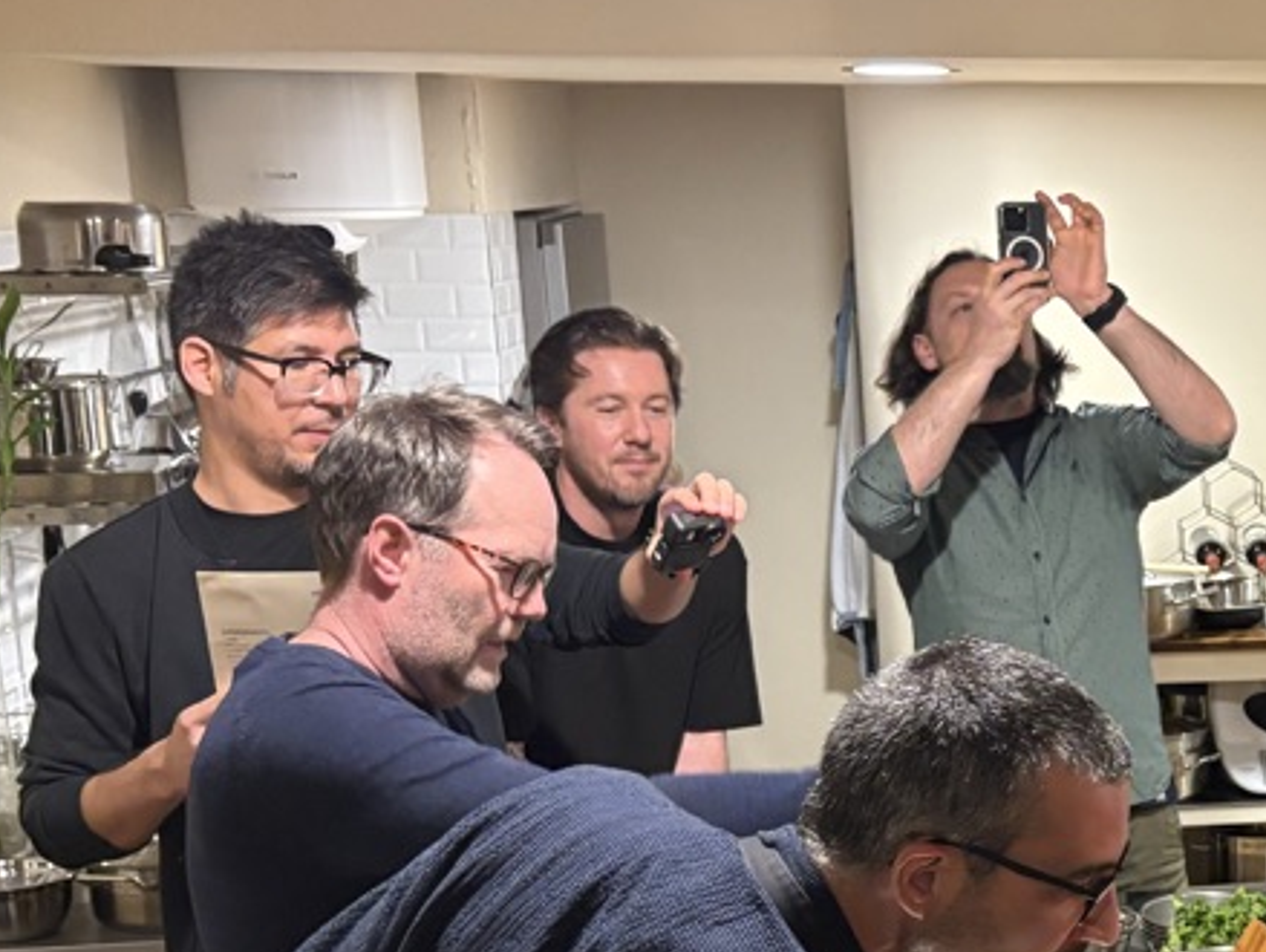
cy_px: 747
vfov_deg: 20.5
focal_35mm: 71
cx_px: 1551
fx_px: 2599
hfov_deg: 24.6
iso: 320
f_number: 1.6
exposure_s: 1/50
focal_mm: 5.96
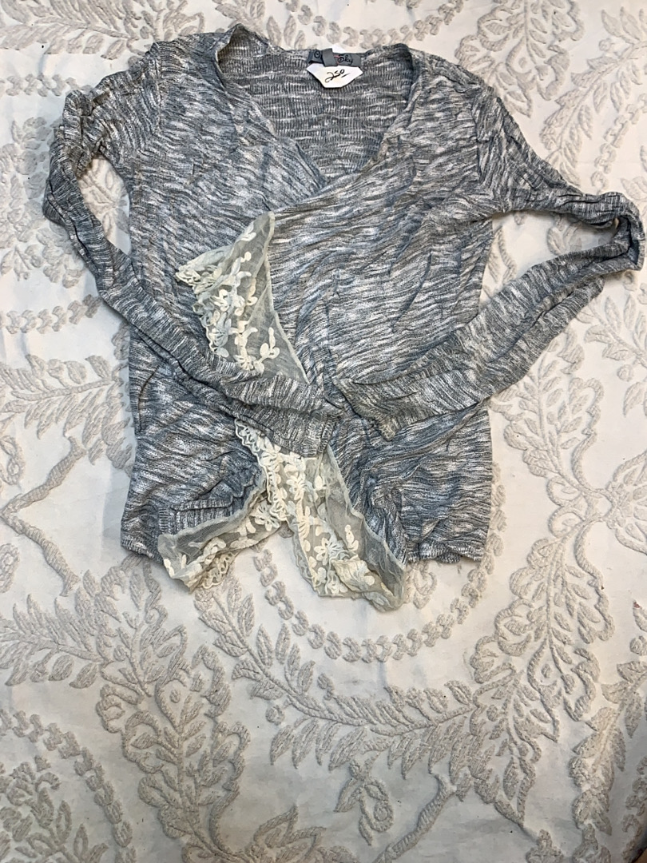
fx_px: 648
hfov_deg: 53.1
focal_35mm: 26
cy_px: 432
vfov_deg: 67.3
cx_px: 324
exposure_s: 1/100
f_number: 1.8
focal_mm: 4.25
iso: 25
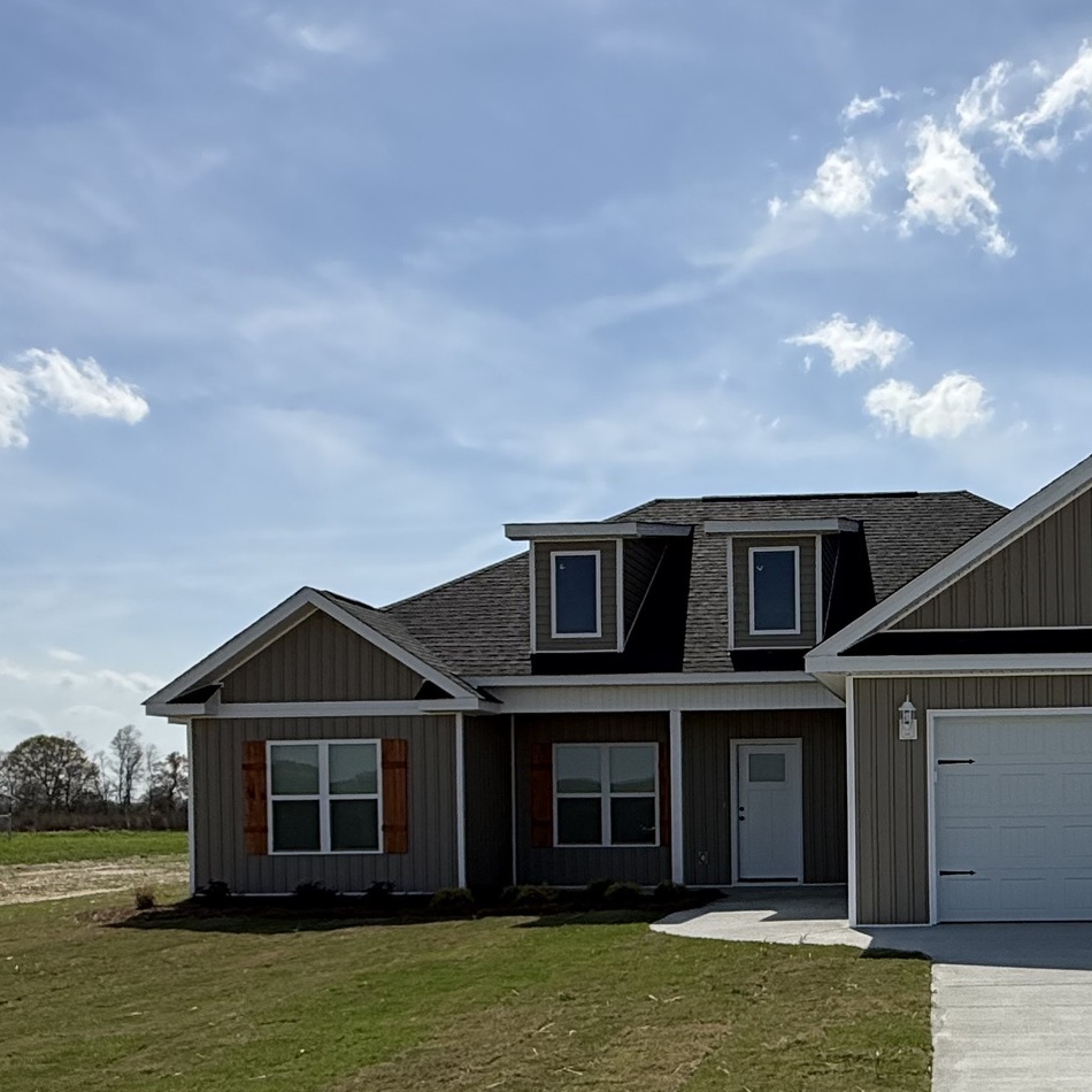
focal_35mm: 40
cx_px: 886
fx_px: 1428
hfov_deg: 40.0
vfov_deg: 40.8
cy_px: 799
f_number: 2.2
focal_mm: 2.22
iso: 50
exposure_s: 1/4149
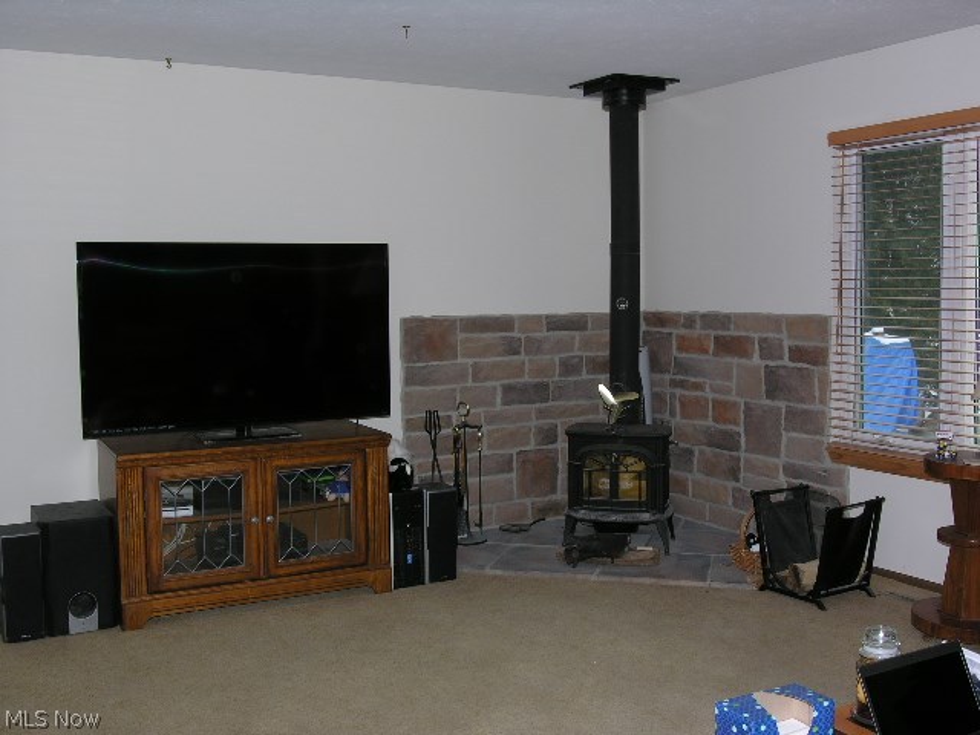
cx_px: 490
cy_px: 368
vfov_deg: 38.7
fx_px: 1047
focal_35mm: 37
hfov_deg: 50.1
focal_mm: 9.3
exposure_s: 1/60.1
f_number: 4.3
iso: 50
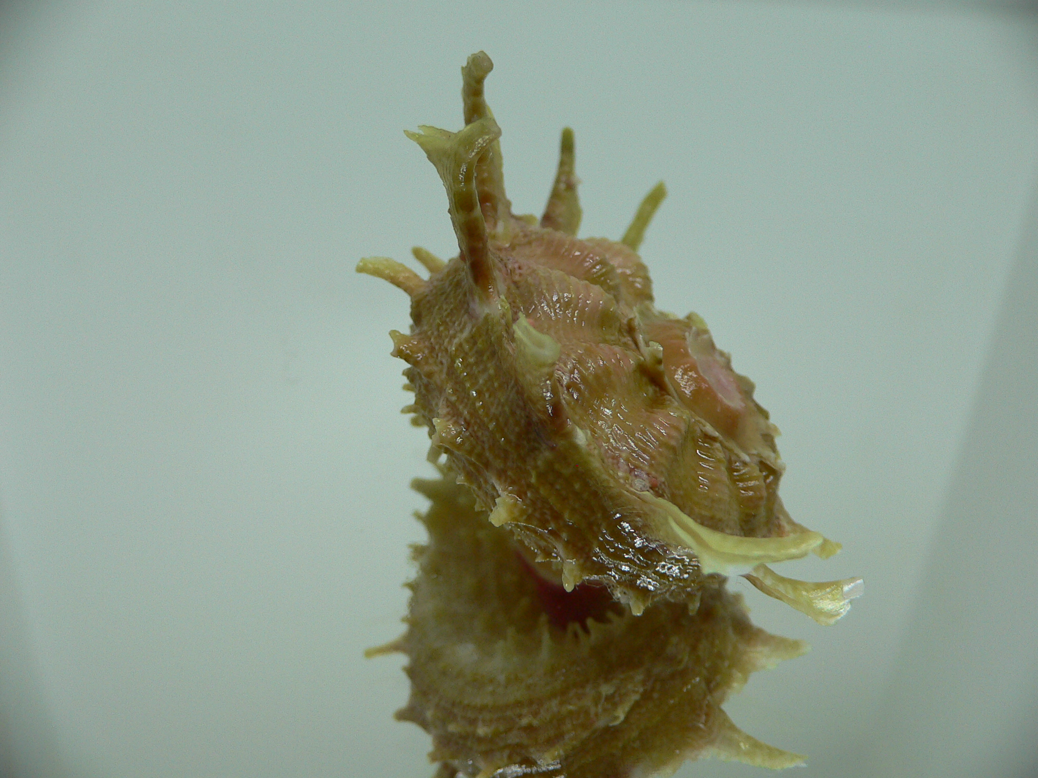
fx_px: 1050
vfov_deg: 40.7
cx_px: 519
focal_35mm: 35
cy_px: 389
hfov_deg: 52.6
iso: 100
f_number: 2.8
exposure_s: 1/60
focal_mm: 4.6
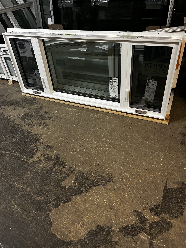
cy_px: 124
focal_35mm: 26
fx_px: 186
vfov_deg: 67.3
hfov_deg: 53.1
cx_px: 93
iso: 100
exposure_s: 1/43
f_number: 1.6
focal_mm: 5.1
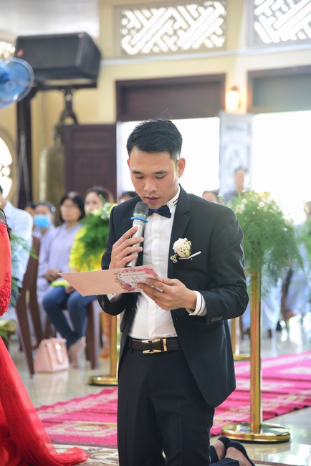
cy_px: 233
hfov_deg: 13.1
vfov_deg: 19.4
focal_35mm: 105
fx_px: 1359
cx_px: 156
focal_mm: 105
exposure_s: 1/30
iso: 1250
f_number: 4
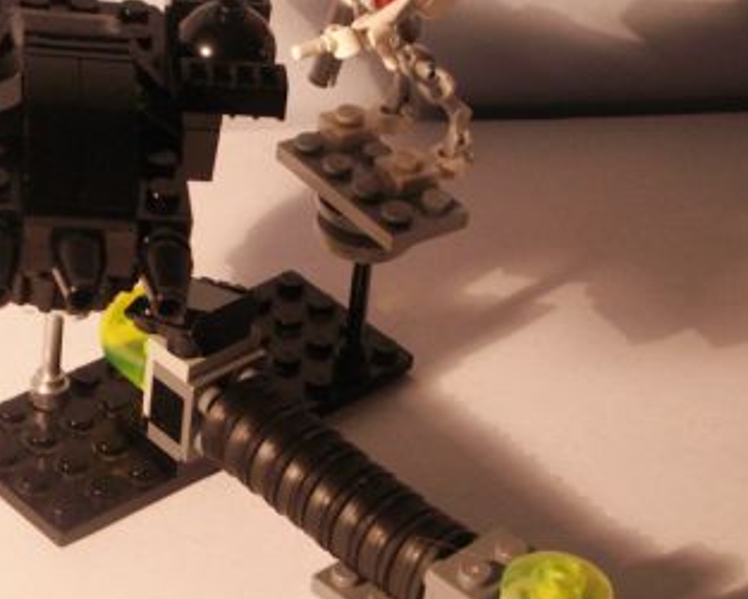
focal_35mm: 102
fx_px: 2260
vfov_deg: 15.1
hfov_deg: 18.7
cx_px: 225
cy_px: 339
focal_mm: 10.28
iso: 160
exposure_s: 1/15
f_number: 3.2
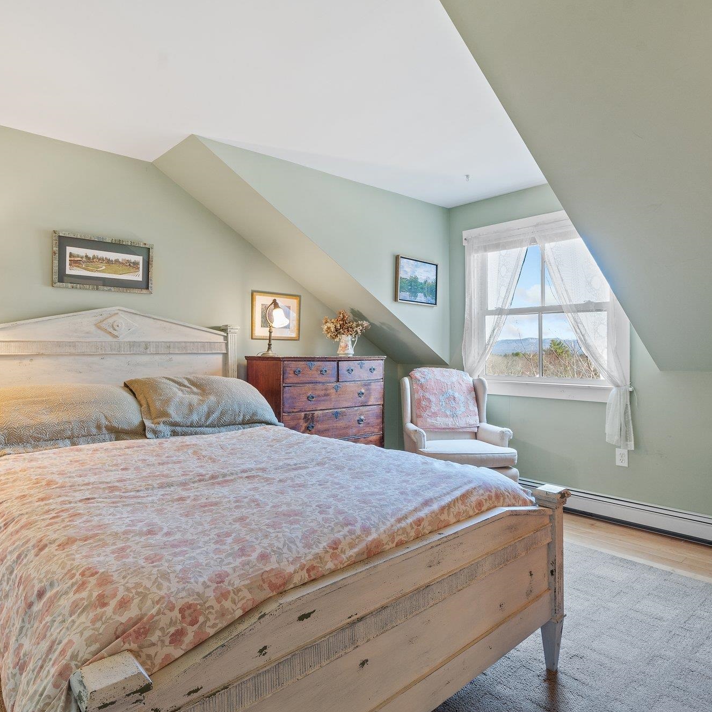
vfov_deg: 72.1
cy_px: 348
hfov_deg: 71.5
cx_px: 288
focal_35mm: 21
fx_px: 489
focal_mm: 16
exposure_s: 1/2
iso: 320
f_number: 8
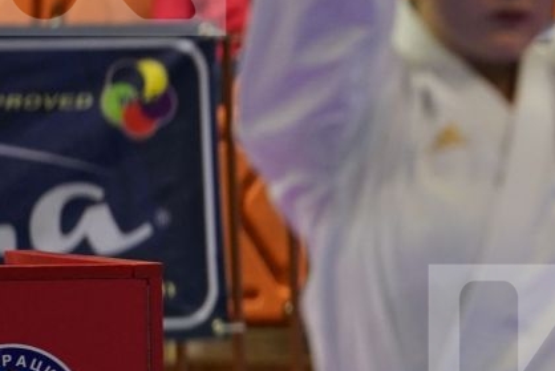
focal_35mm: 861
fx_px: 13278
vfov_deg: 1.6
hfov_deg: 2.4
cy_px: 386
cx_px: 1002
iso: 1250
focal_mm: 200
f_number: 2.8
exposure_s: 1/500
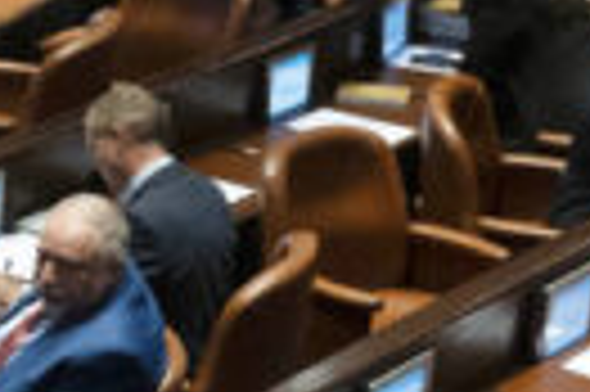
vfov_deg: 6.7
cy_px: 212
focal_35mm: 205
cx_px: -856
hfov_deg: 9.0
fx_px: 3356
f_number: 5
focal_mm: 35
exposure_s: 1/125
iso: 3200
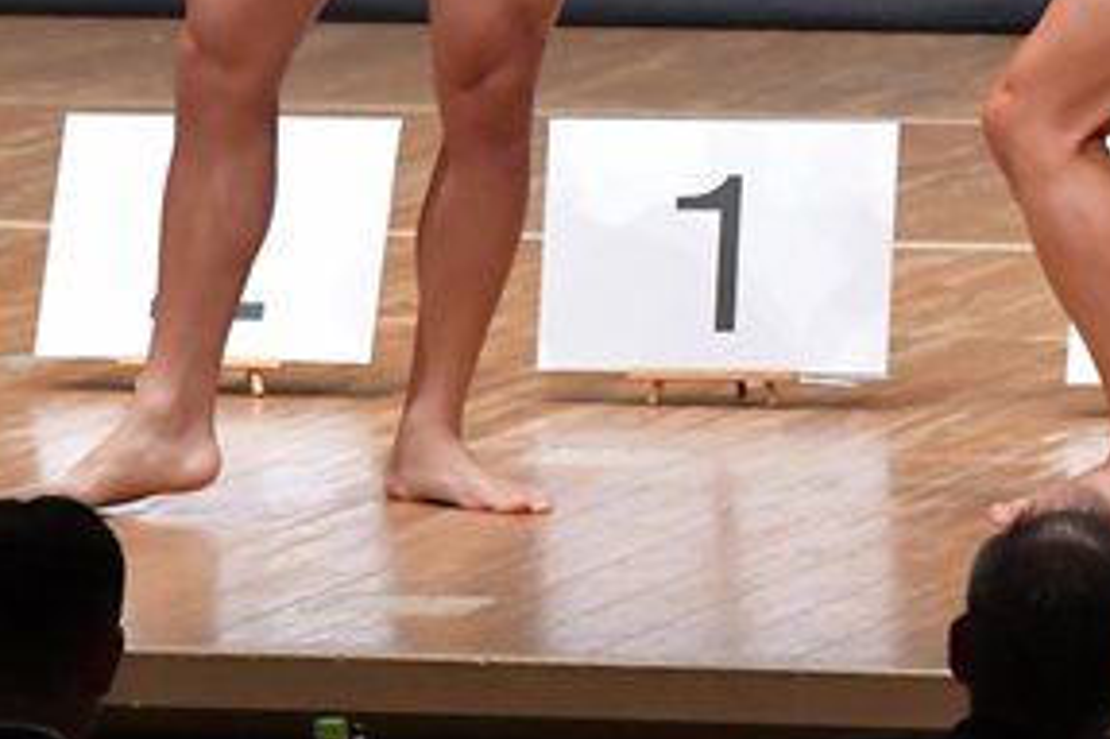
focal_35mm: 647
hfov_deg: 3.2
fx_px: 19937
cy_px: -197
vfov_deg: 2.1
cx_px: 988
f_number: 5.6
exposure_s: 1/400
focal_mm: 160
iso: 8000
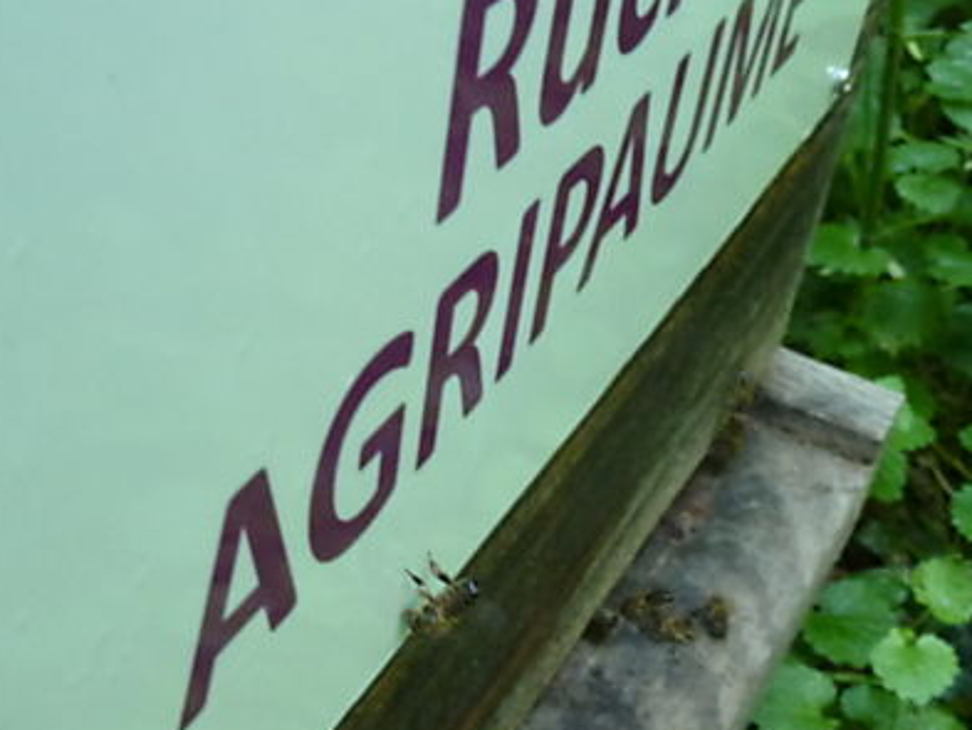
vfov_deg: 26.4
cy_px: 500
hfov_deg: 34.9
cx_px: 438
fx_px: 1545
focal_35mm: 55
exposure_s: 1/30
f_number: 3.3
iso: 320
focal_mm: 4.4
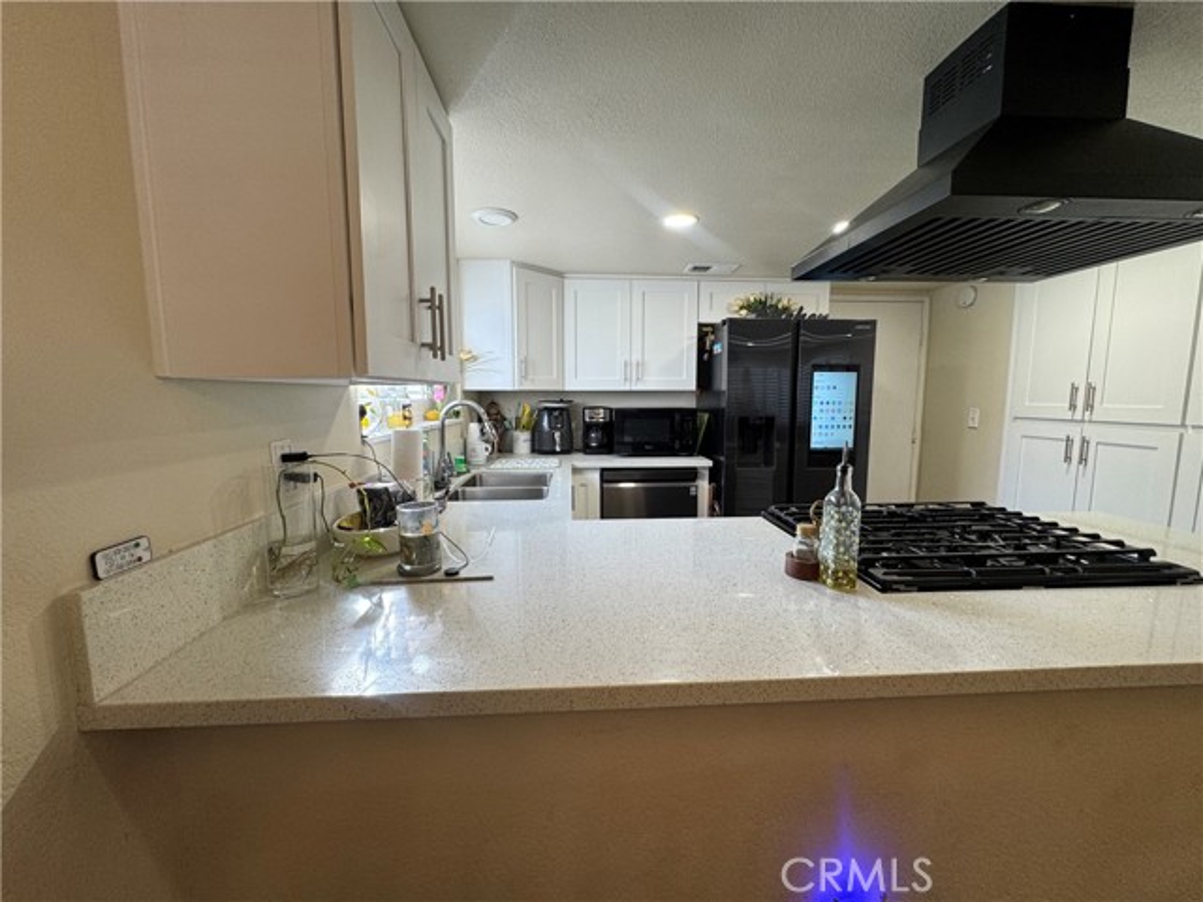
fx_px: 487
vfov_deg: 85.7
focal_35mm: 14
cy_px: 451
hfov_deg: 102.1
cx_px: 602
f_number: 2.2
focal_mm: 2.22
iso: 125
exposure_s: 1/120
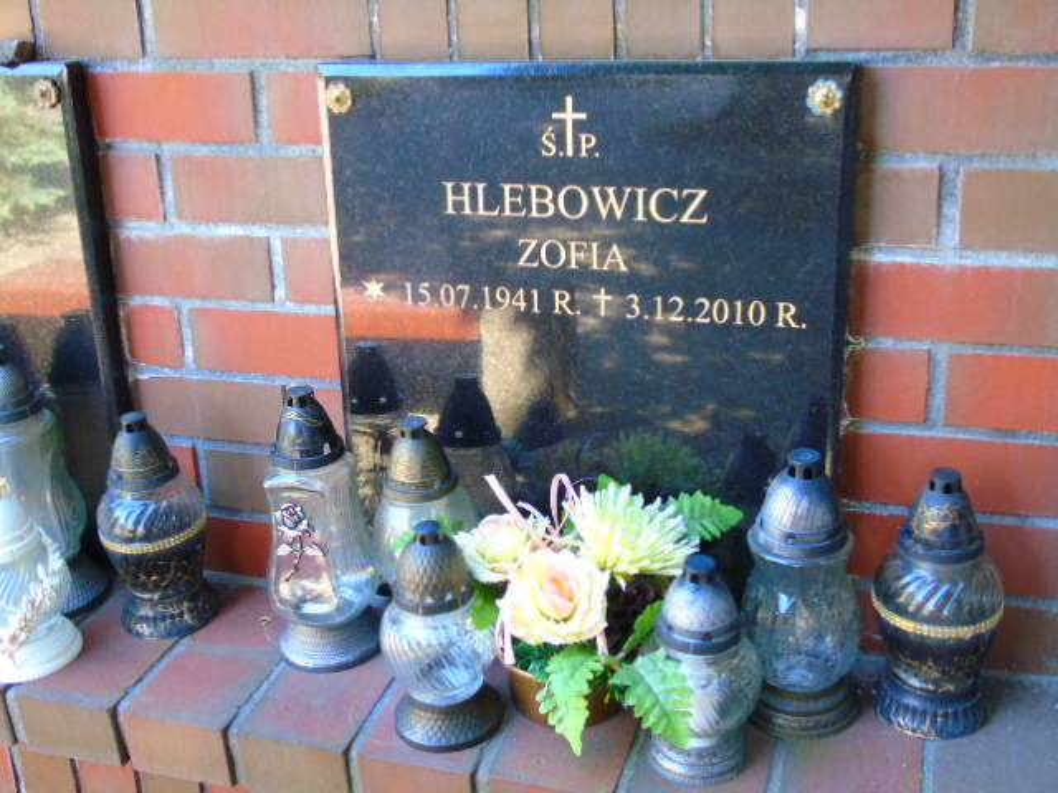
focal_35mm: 40
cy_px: 396
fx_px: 1223
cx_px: 529
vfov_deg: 36.0
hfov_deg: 46.8
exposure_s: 1/30
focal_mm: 7.1
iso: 250
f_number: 3.9
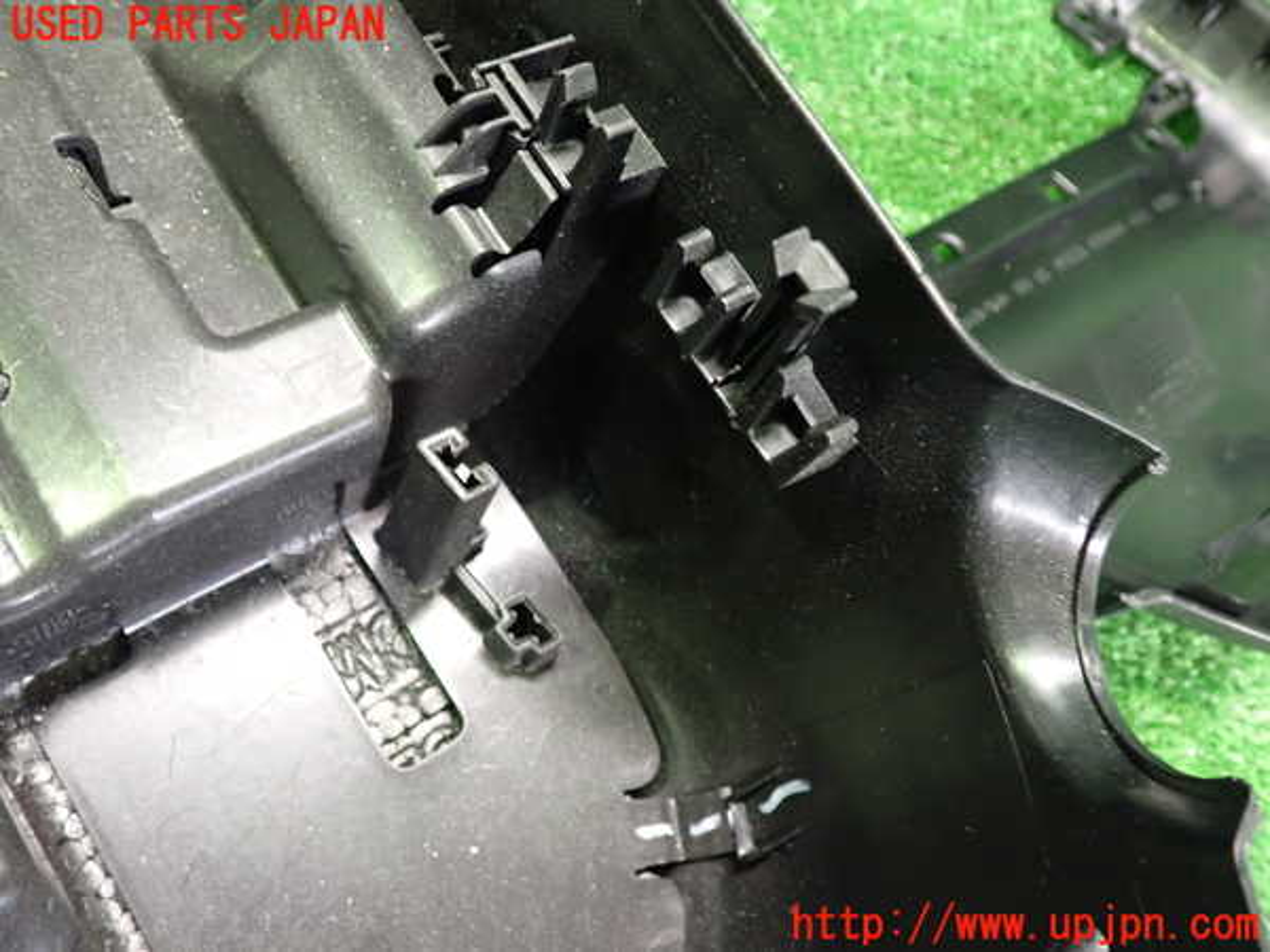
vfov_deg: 46.8
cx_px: 635
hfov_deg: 60.0
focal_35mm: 30
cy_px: 476
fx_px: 1101
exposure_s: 1/20
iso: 800
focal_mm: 5.4
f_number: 2.3
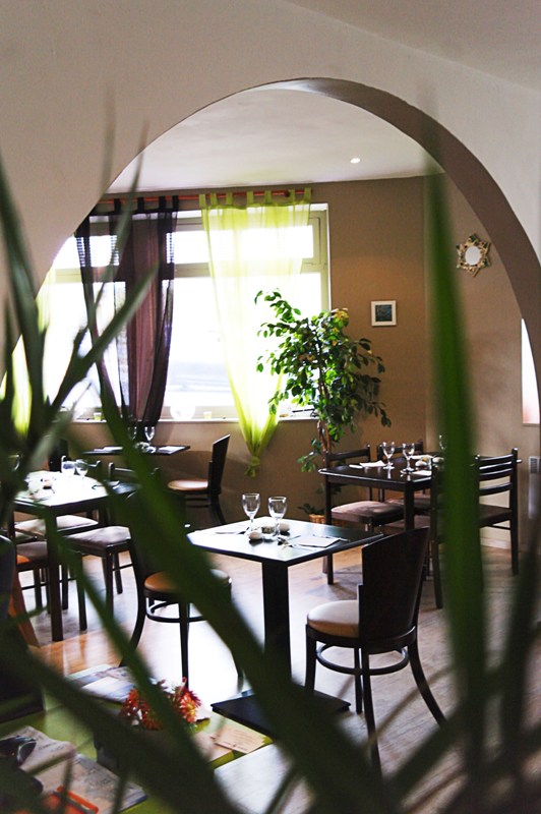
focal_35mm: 42
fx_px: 948
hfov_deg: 31.8
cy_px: 407
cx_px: 270
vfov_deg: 46.4
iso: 400
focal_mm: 27
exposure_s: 1/40
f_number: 4.3
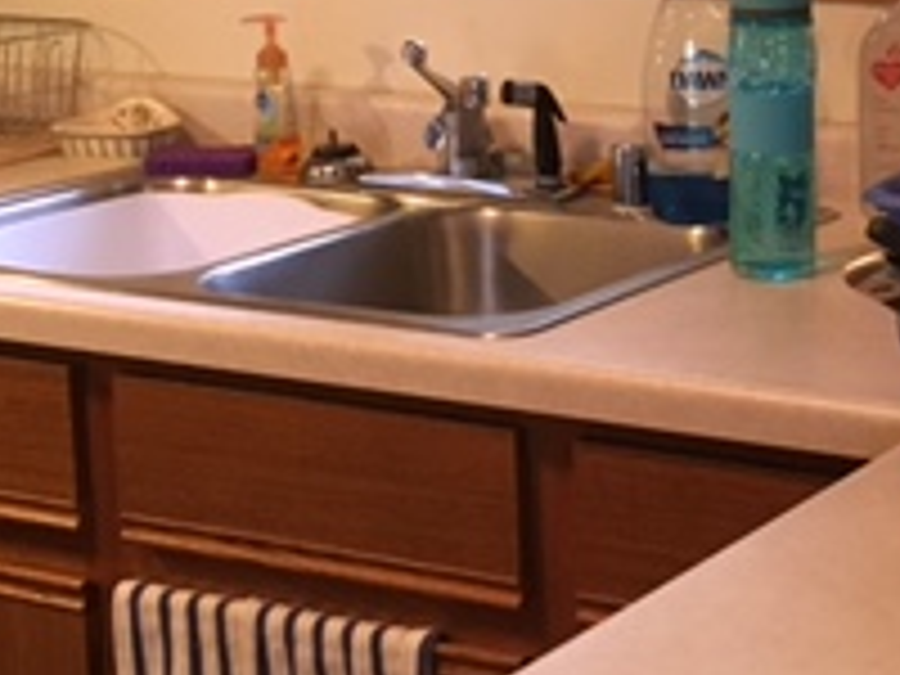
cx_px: 900
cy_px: 144
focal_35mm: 93
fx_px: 2418
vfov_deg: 15.8
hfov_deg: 20.4
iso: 200
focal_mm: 4.15
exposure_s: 1/24
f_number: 2.2
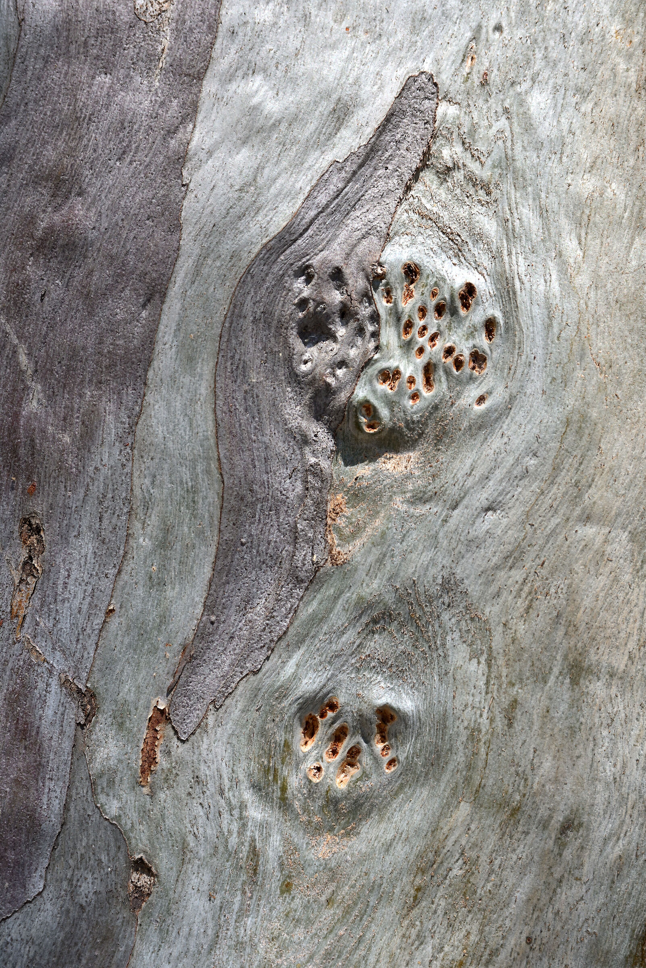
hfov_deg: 14.9
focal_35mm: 92
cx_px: 323
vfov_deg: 22.1
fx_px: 2474
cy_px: 484
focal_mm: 92
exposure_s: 1/200
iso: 200
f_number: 10
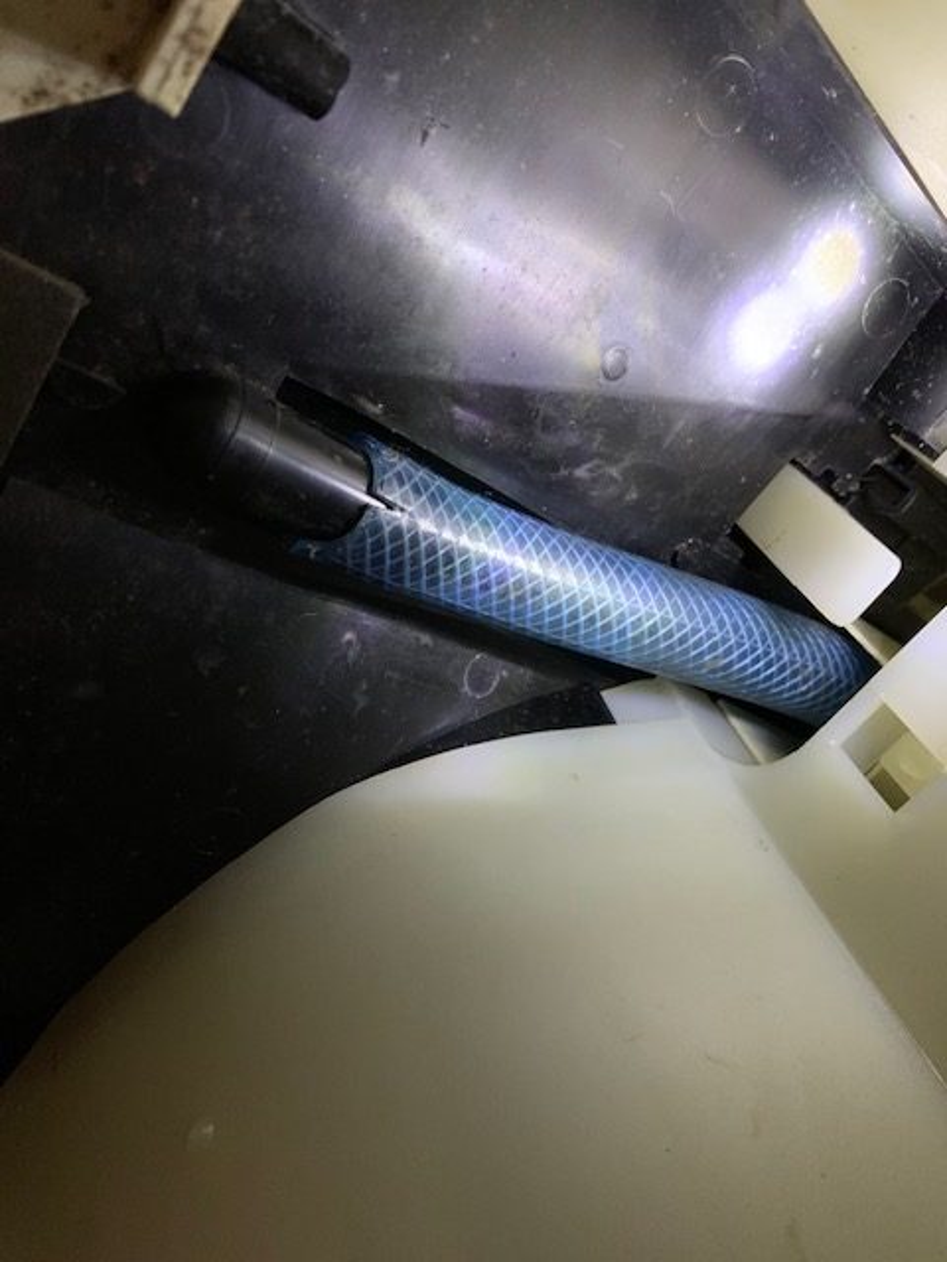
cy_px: 631
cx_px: 474
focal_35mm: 26
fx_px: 948
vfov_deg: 67.3
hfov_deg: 53.1
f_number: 1.8
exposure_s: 1/30
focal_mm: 4.25
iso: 500
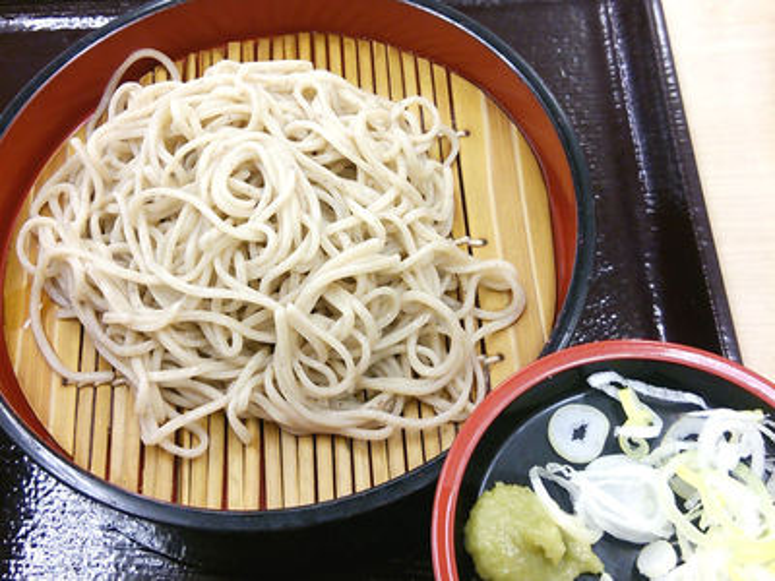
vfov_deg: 46.8
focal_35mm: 30
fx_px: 672
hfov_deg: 60.0
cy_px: 290
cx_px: 388
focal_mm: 4.06
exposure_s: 1/59
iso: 64
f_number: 1.94
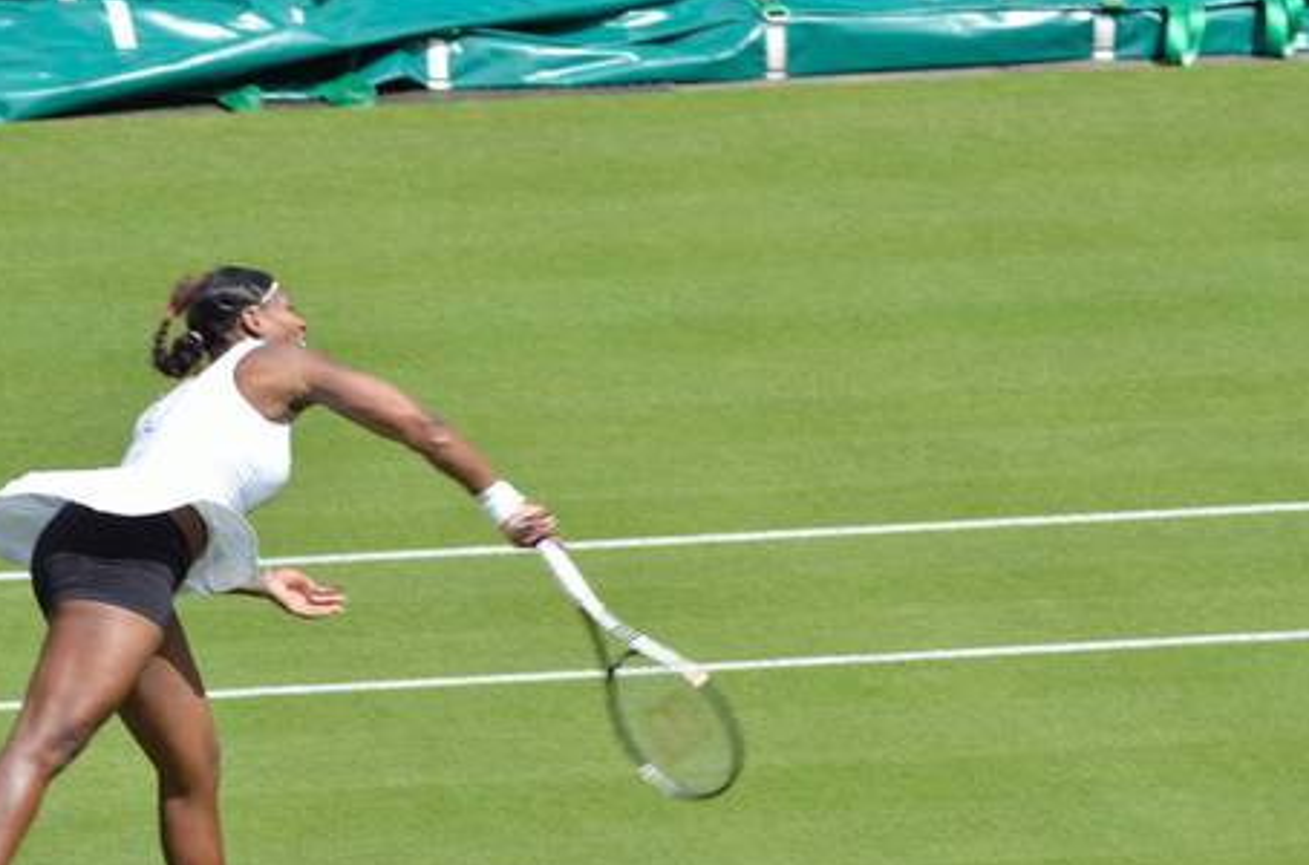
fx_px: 19290
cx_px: 761
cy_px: 371
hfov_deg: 3.9
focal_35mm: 532
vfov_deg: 2.6
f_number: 5.3
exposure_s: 1/640
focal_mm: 230
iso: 125
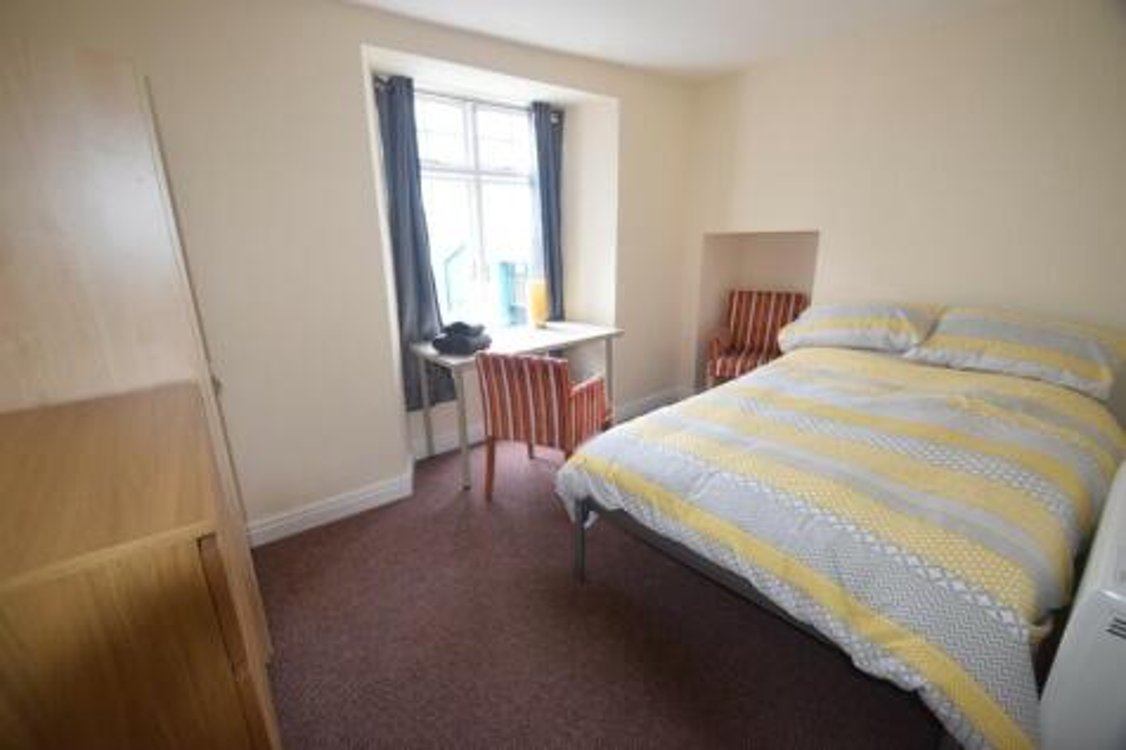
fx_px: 469
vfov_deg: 77.3
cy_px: 375
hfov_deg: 100.4
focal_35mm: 15
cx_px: 563
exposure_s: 1/125
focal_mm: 10
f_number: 5.6
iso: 800
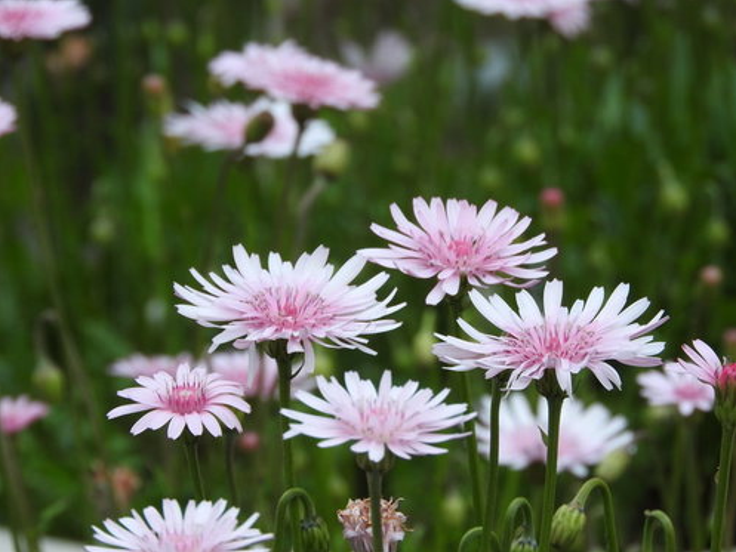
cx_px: 369
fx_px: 9634
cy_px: 276
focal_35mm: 453
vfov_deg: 3.3
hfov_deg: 4.4
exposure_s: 1/320
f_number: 5.6
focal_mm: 80.6
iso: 100
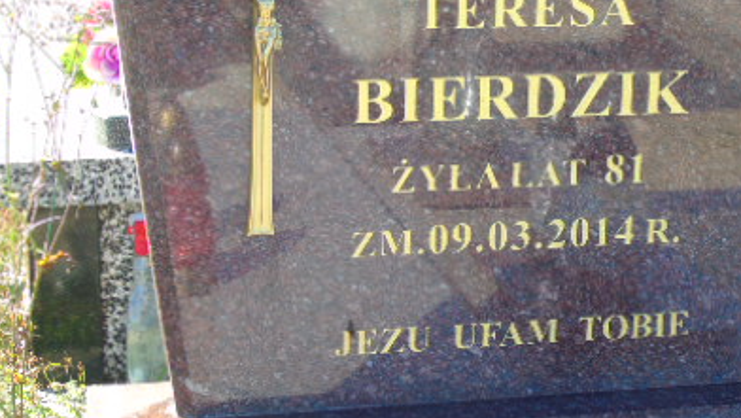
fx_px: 1887
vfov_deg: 12.6
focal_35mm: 96
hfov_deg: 22.1
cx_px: 495
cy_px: 134
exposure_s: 1/80
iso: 80
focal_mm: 9.6
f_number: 4.3
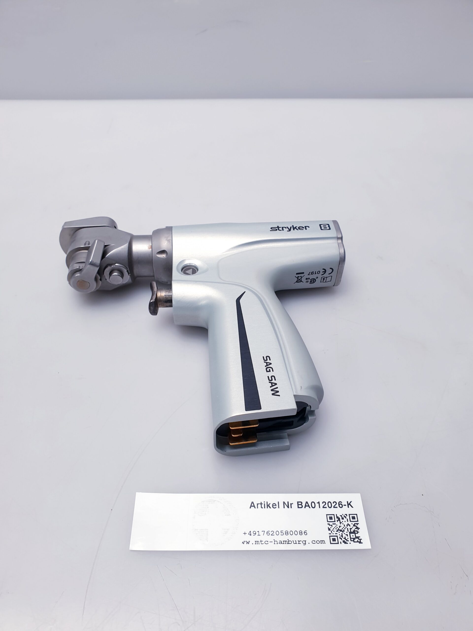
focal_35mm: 26
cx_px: 236
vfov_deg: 67.3
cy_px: 316
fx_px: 474
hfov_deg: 53.1
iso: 50
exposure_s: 1/50
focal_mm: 4.3
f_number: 2.4
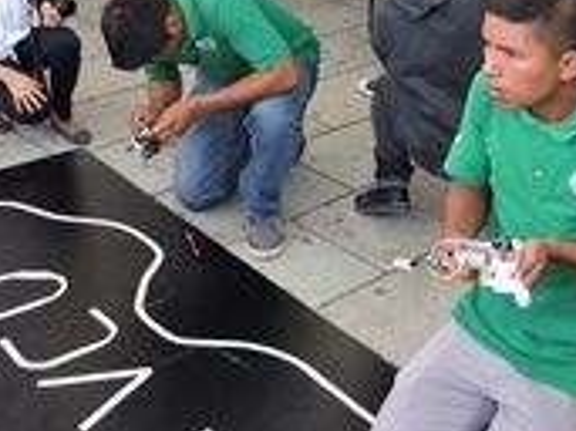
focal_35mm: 63
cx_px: 263
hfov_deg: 30.7
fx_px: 1048
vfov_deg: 21.7
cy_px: -77
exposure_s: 1/50
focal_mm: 4.3
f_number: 3.3
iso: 100
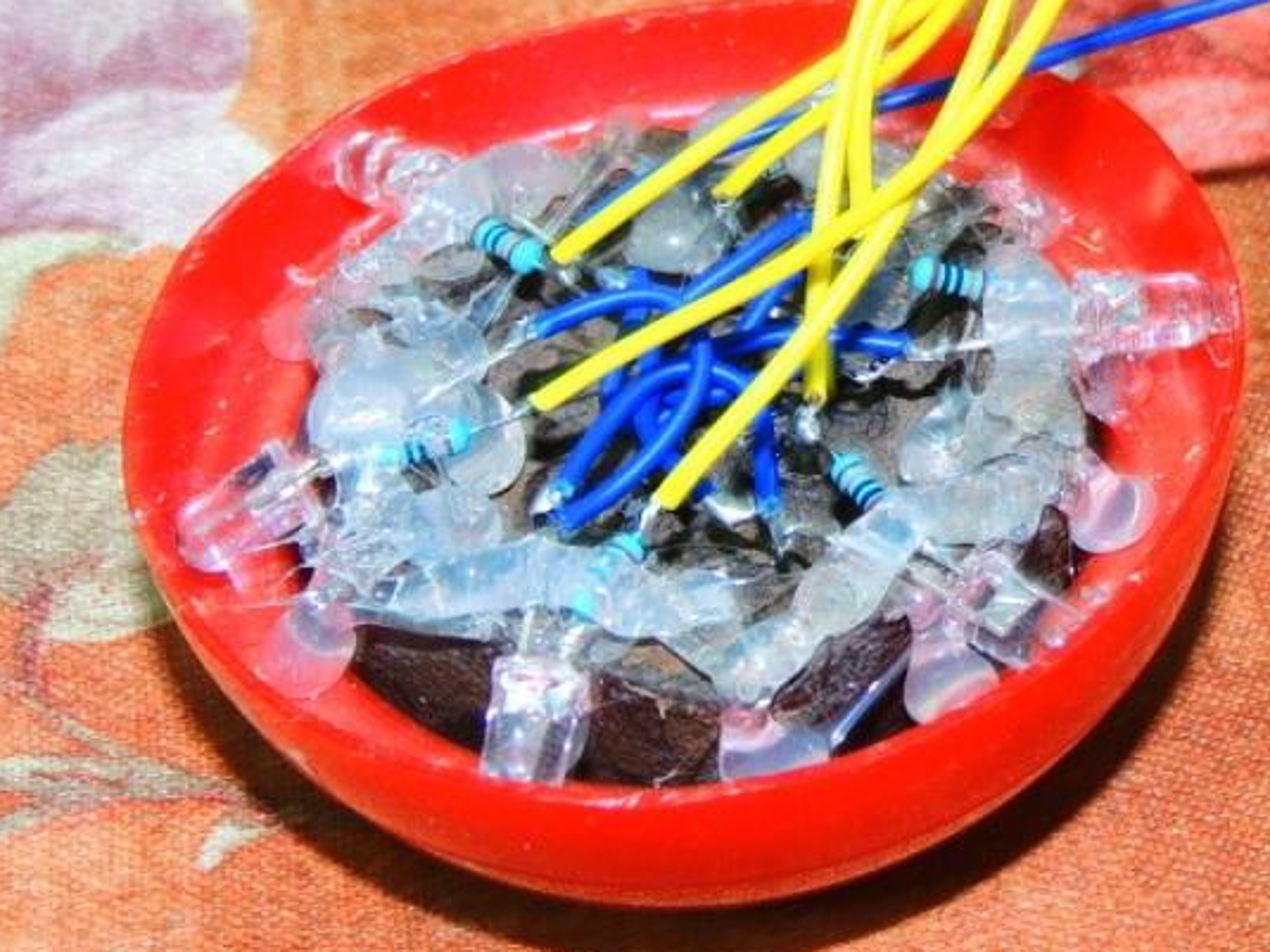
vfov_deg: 16.3
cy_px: 226
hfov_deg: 21.7
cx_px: 888
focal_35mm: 90
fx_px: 3301
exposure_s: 1/1.6
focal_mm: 8.3
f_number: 3.5
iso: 125
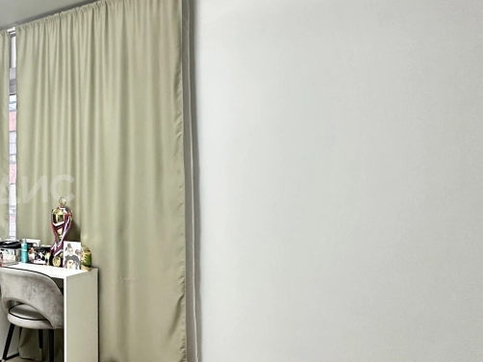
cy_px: 189
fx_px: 488
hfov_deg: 42.6
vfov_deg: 40.7
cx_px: -36
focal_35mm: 35
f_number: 2.2
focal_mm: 2.22
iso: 500
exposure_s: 1/50
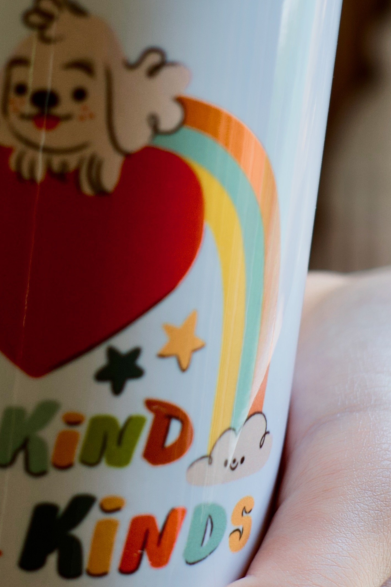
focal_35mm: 142
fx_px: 2314
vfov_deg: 14.4
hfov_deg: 9.6
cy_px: 182
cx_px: 71
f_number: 4
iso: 320
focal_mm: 50
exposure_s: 1/60
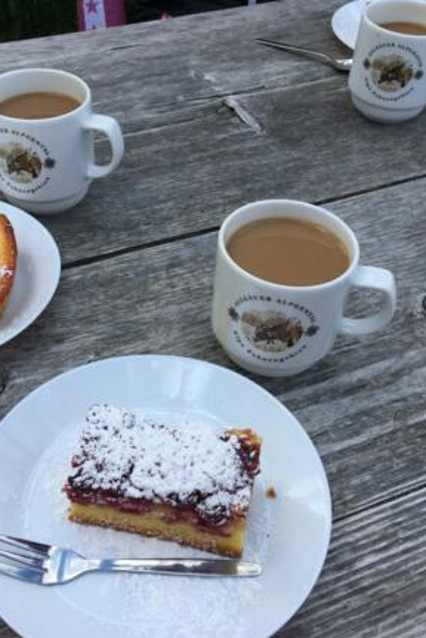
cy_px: 320
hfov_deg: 32.6
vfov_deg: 47.4
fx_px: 728
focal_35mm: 41
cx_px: 177
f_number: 2.2
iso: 25
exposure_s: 1/1261
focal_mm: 4.15
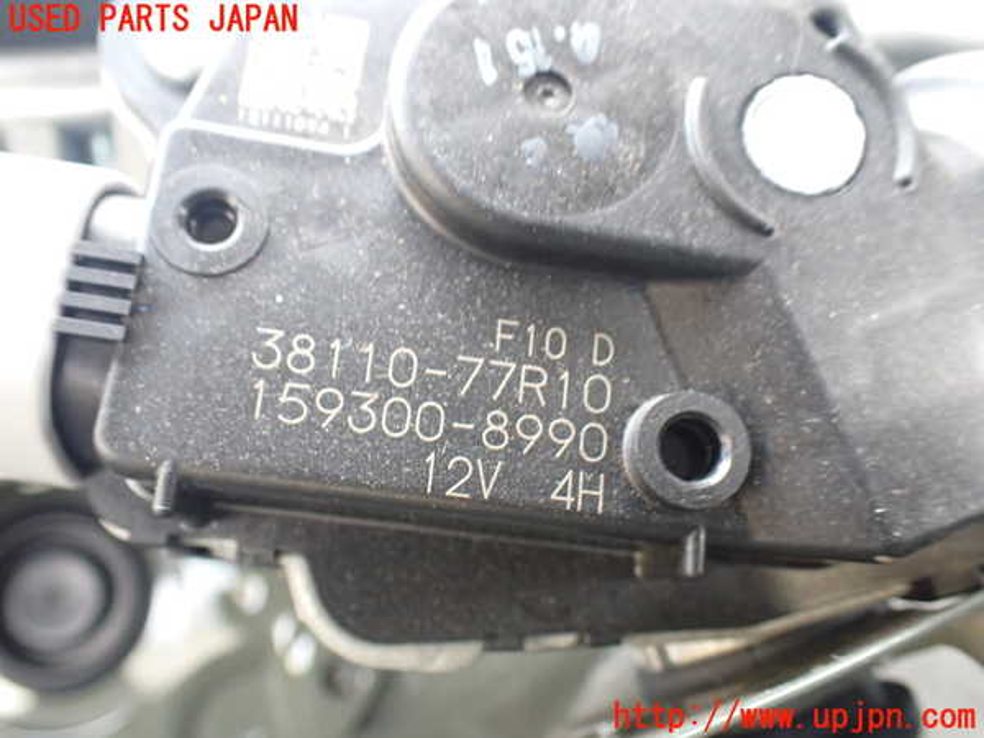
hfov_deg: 60.0
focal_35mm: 30
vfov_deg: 46.8
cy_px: 369
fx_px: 853
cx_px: 492
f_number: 2.3
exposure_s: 1/125
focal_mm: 5.4
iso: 500
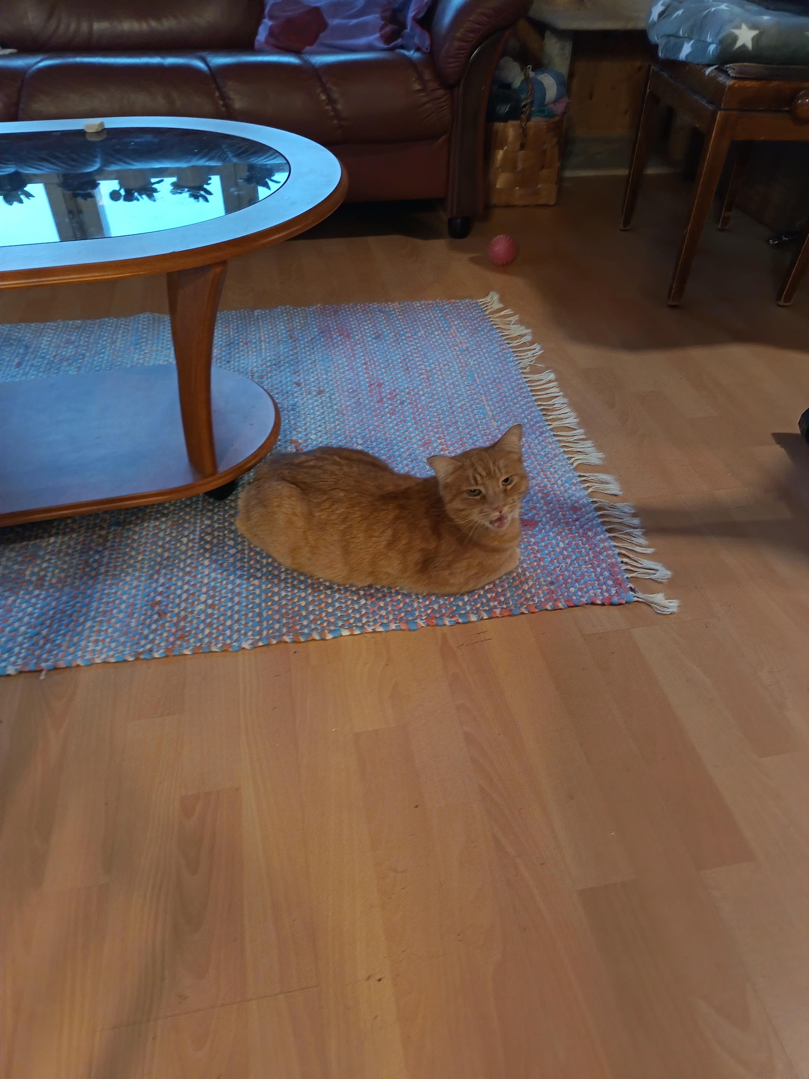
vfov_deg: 71.6
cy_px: 540
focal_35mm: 24
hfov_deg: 56.8
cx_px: 404
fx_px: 748
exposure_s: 1/25
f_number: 1.75
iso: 5020
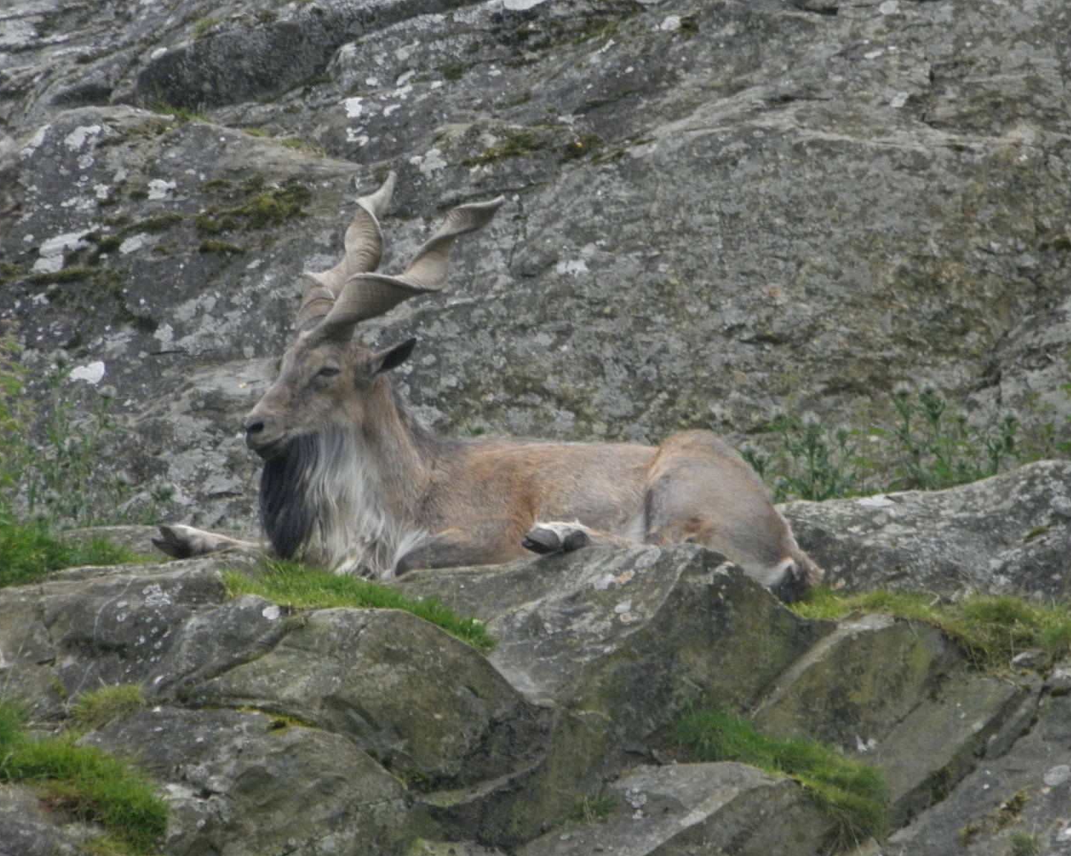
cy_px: 428
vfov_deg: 4.5
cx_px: 551
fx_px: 10967
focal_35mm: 346
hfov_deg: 5.6
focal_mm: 59.2
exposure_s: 1/400
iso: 250
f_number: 5.4
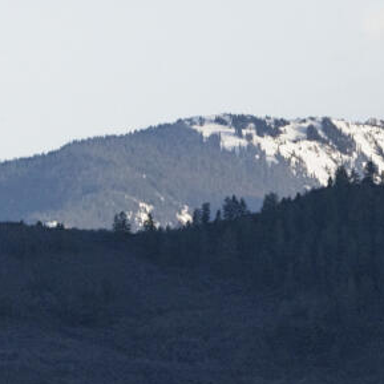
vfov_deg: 1.8
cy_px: 328
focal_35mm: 988
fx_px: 12400
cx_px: -284
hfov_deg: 1.8
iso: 640
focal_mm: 112
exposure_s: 1/800
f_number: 10
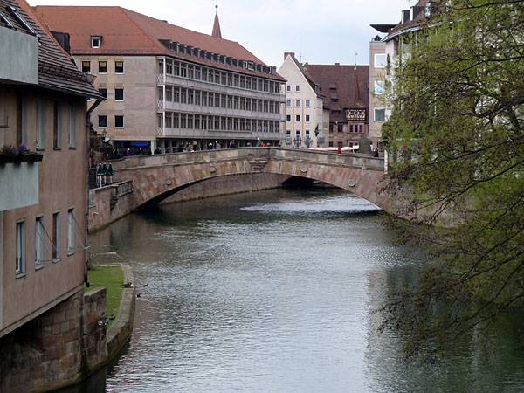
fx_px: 1453
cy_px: 196
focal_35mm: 96
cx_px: 262
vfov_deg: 15.4
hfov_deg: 20.4
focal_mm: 15.8
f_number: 4.3
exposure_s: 1/100
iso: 80
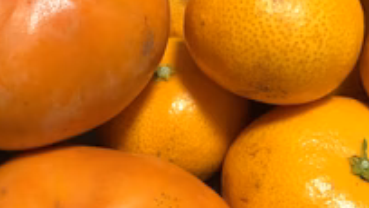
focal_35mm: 62
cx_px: 168
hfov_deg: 33.8
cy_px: 125
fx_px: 607
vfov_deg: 19.4
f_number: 2.2
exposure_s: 1/33
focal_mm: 4.15
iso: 200
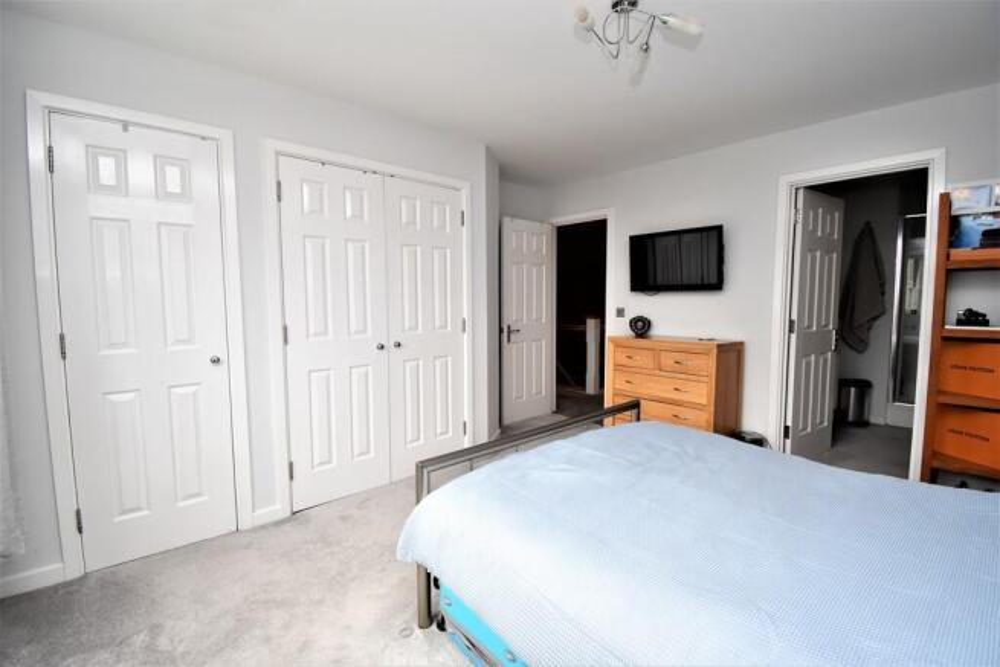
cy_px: 334
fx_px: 417
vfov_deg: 77.4
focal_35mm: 15
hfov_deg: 100.4
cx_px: 500
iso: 800
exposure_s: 1/125
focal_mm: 10
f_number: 5.6
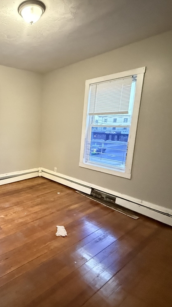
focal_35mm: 21
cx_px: 13
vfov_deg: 83.9
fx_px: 170
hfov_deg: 47.4
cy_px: 152
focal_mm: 2.22
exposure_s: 1/30
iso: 2000
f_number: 2.2
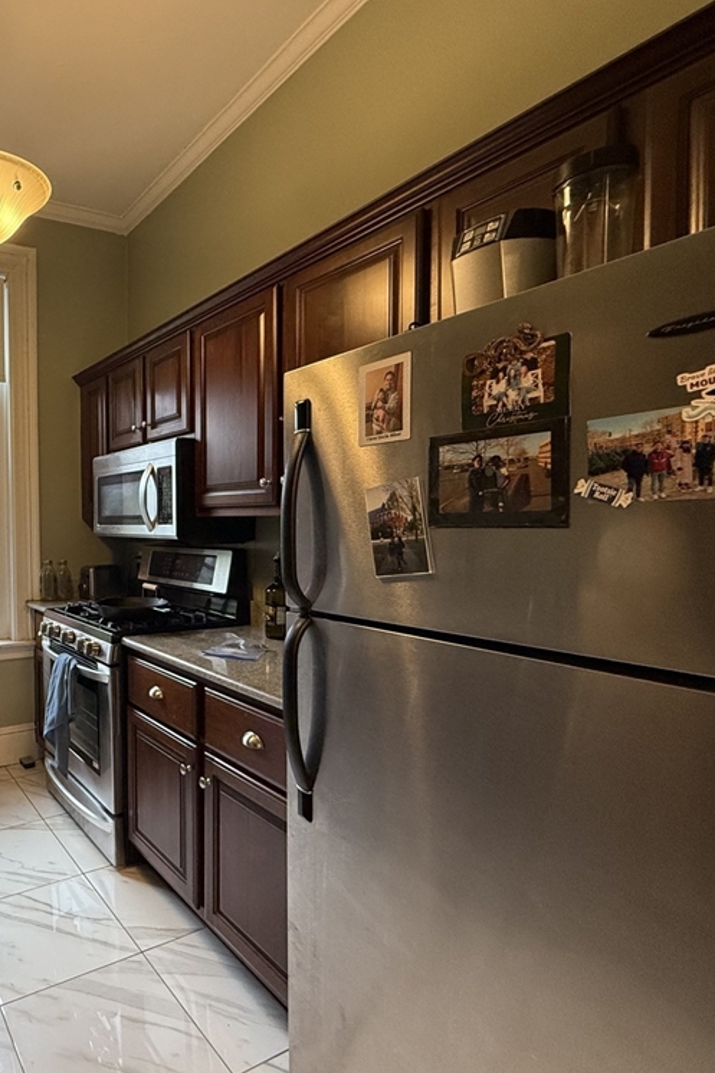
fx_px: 596
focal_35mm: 20
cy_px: 545
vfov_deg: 84.0
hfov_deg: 55.0
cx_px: 91
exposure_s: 1/120
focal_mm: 2.22
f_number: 2.2
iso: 400
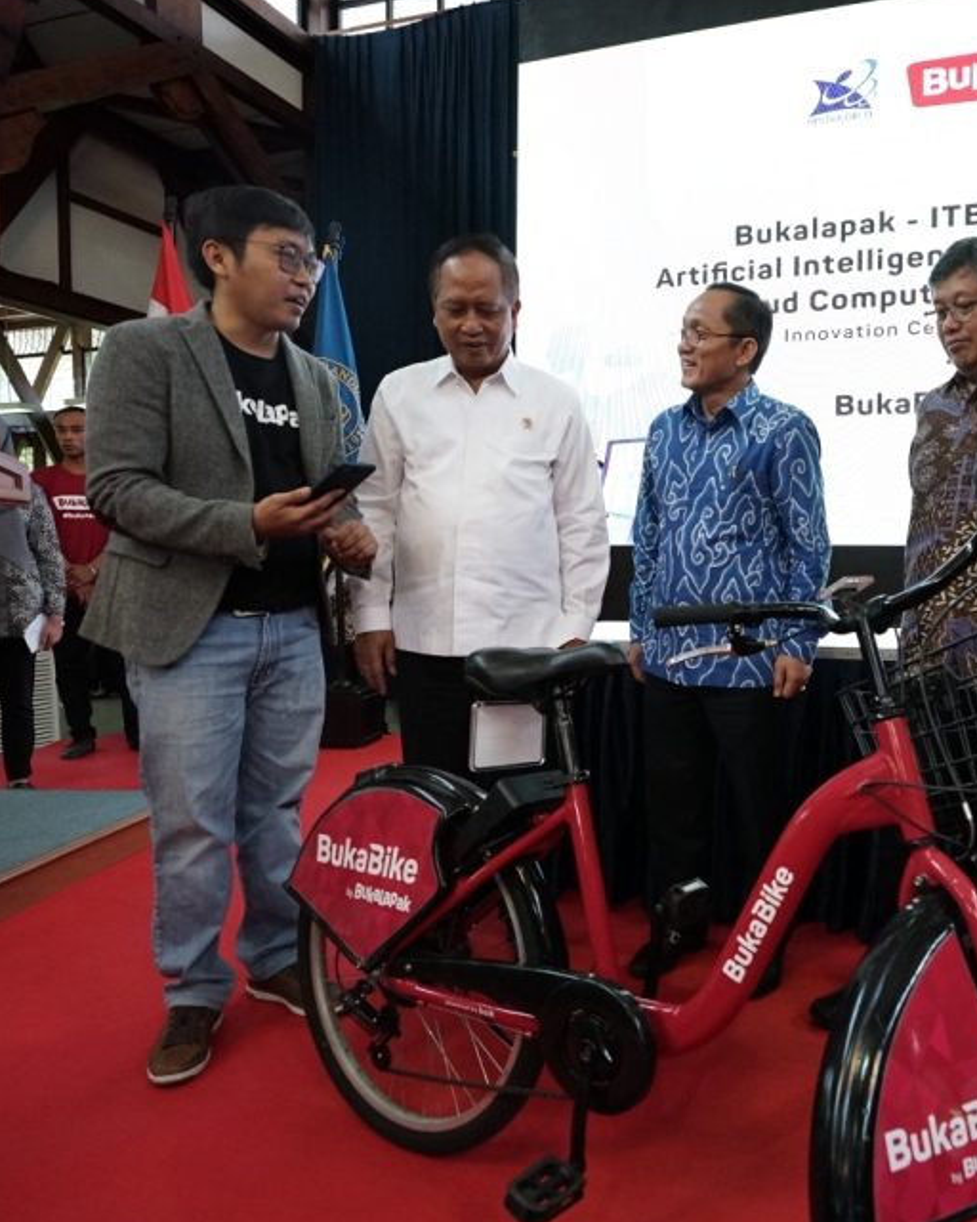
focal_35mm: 24
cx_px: 727
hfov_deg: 56.0
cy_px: 625
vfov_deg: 70.3
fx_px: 867
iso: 3200
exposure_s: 1/200
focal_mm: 16
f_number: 4.5
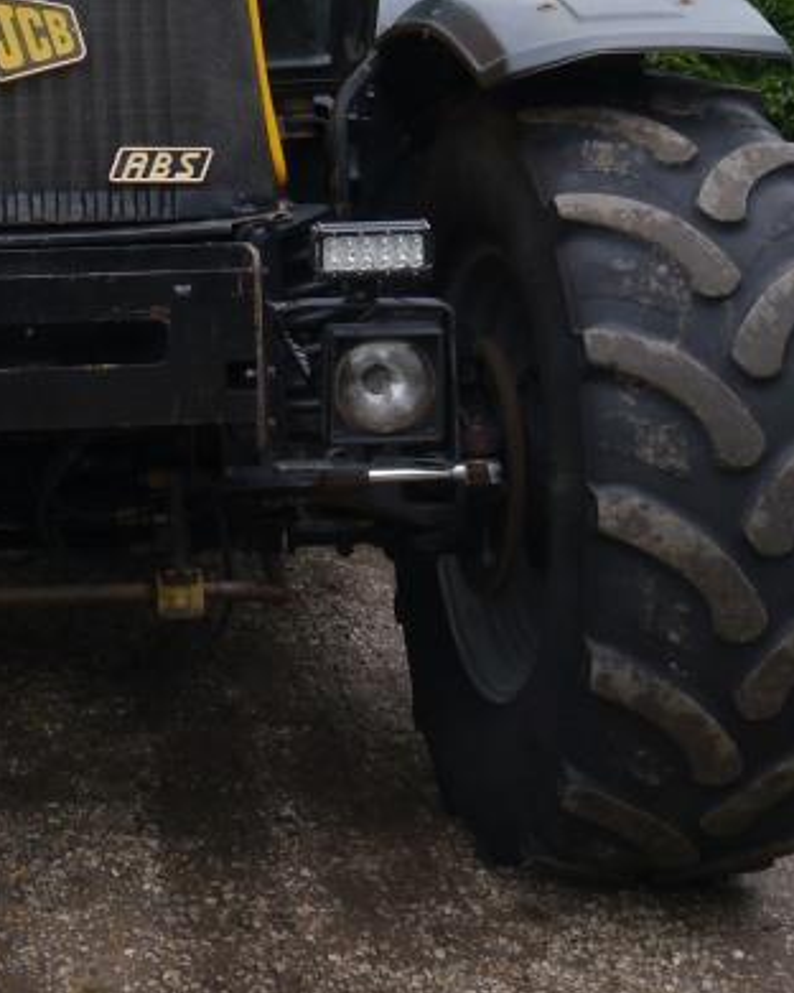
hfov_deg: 18.2
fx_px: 2409
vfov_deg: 22.6
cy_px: 79
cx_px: -13
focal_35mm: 82
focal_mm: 16
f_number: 5
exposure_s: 1/200
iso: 160
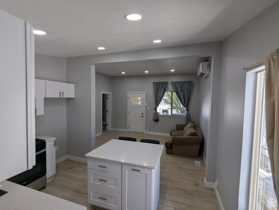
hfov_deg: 94.4
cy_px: 105
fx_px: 129
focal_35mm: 16
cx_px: 140
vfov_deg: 78.2
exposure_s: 1/120
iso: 47
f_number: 2.2
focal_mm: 2.35
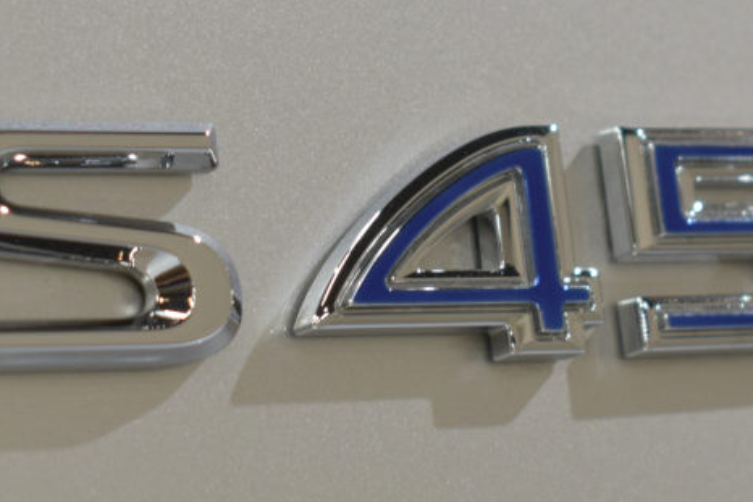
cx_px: 355
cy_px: 228
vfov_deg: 6.2
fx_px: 4645
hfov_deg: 9.3
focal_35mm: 222
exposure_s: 1/60
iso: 400
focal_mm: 46
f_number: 5.3
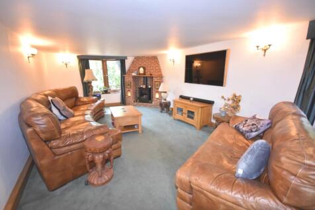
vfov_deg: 77.3
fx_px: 131
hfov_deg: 100.4
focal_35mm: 15
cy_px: 105
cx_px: 158
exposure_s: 1/60
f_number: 4
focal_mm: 10
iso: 1100
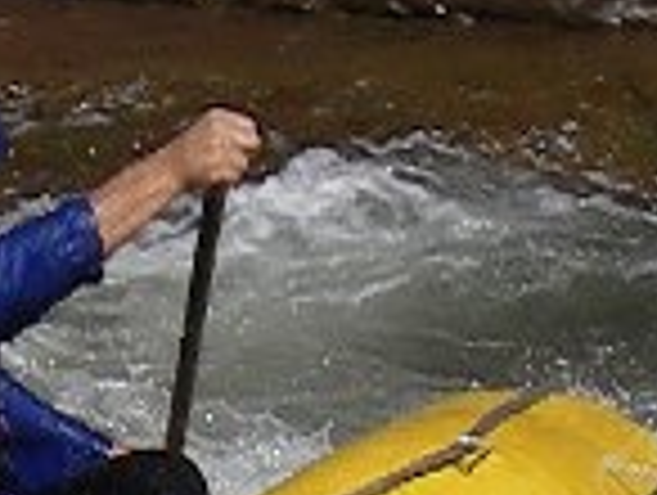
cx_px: -45
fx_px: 3954
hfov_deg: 9.4
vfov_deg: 7.1
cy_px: 711
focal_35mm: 208
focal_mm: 6.3
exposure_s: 1/500
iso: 50
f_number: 6.6
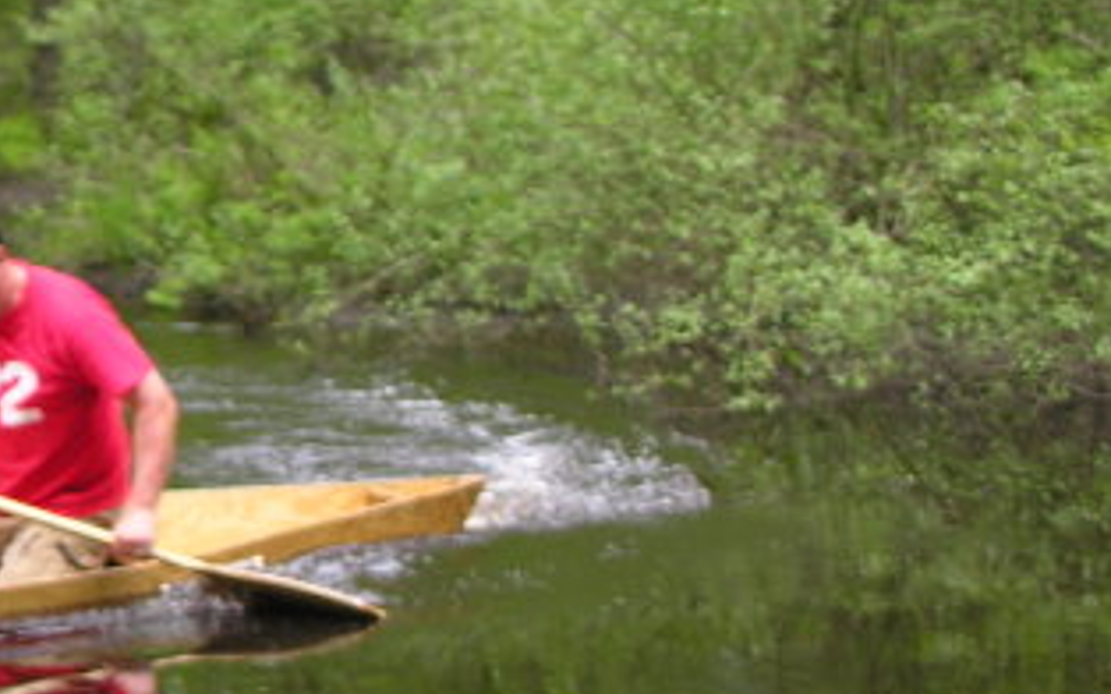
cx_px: -350
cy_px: 556
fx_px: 3148
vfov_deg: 12.5
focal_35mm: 104
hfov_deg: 18.6
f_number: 2.8
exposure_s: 1/125
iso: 50
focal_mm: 8.9
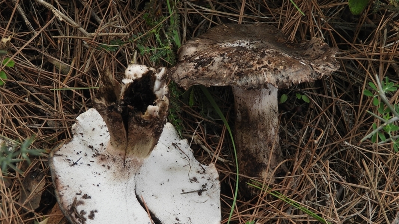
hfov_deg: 25.9
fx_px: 867
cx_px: 207
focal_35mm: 82
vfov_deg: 14.7
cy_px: 138
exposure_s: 1/100
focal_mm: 12.5
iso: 100
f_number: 4.5
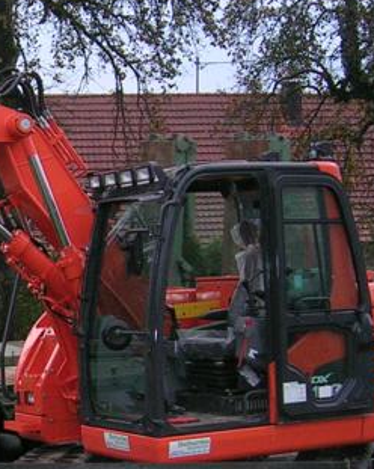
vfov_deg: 21.6
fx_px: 1220
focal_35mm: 88
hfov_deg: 16.6
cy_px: 333
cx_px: -92
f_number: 2.8
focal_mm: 5.4
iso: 126
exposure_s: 1/60.1
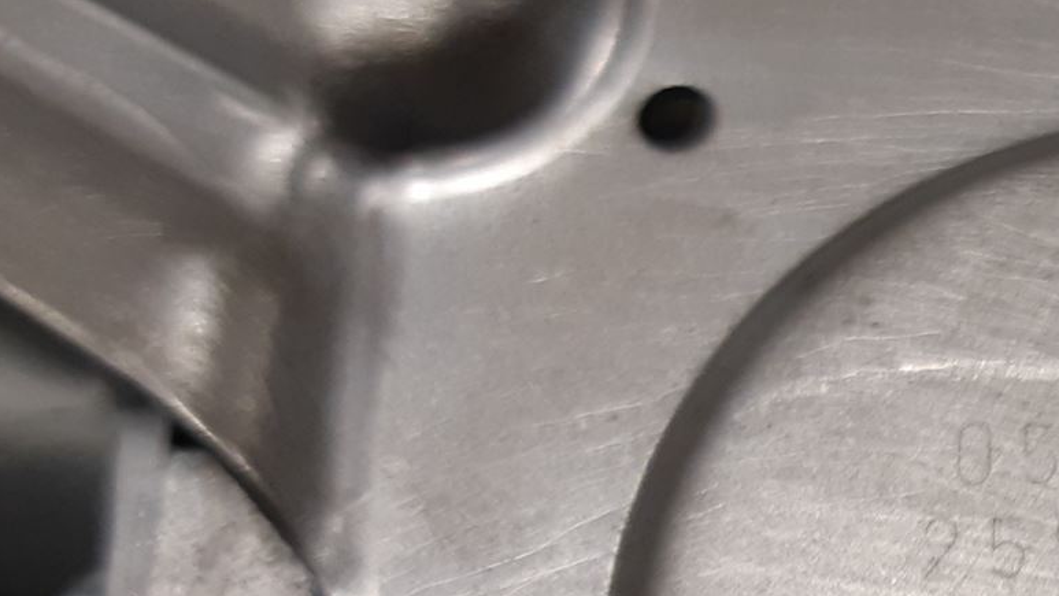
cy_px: 675
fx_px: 2106
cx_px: 1355
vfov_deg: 15.6
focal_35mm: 75
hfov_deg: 24.8
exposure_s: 1/50
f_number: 1.7
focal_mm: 3.93
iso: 80
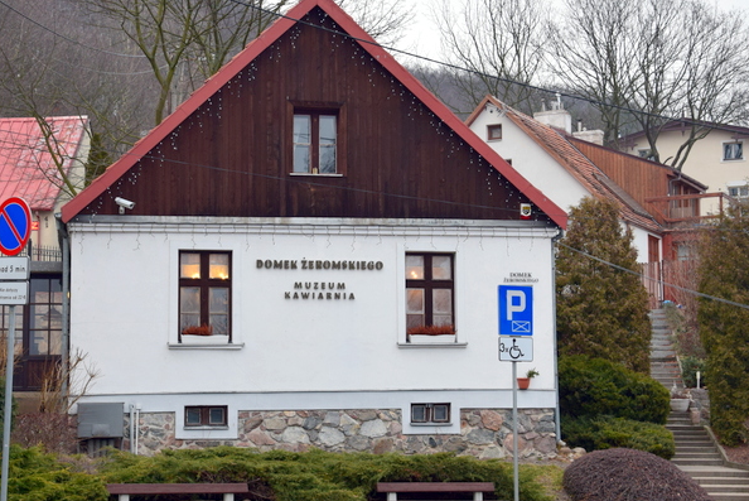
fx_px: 1471
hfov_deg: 28.6
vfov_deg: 19.3
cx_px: 357
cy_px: 275
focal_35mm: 71
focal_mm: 35
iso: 400
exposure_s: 1/30
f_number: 7.1
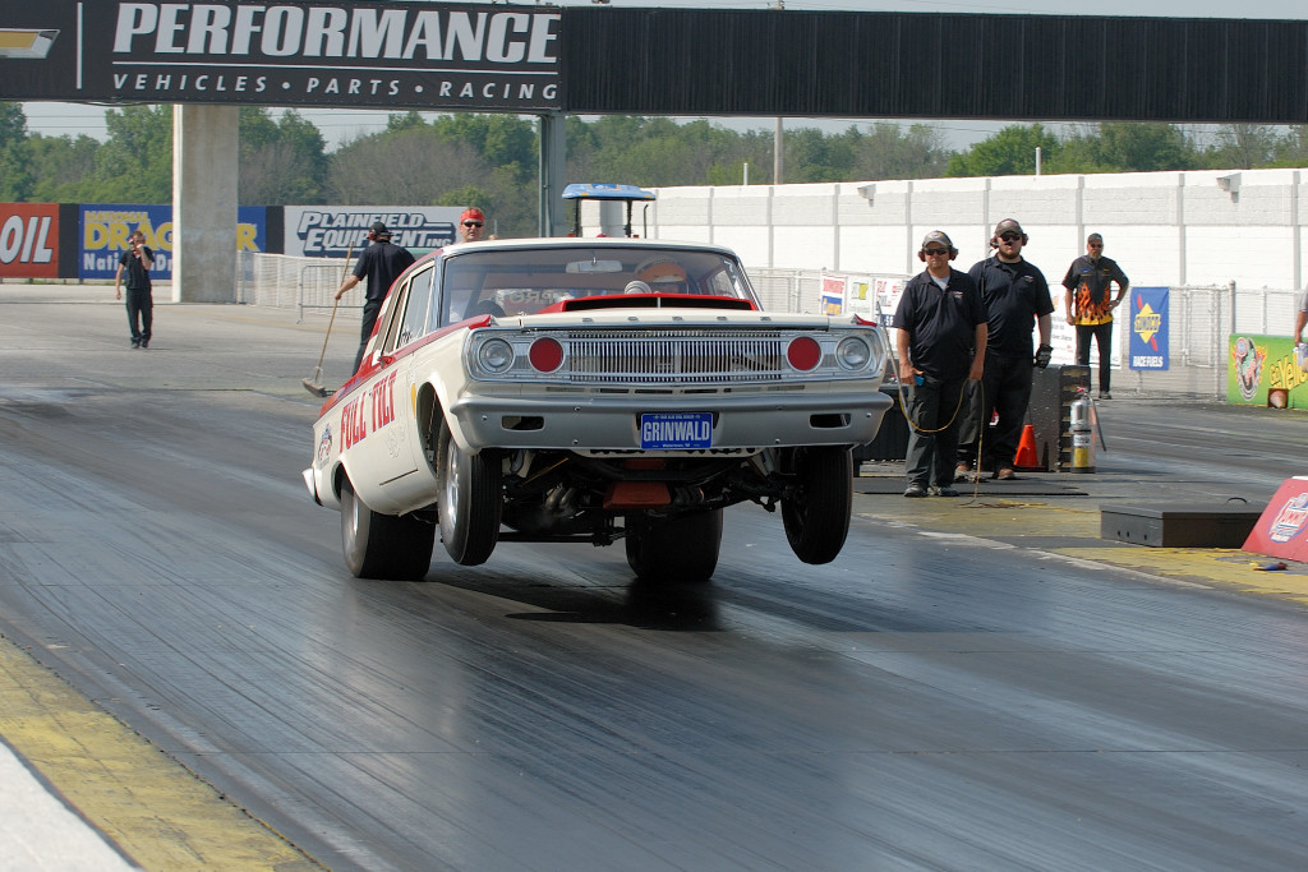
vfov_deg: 11.1
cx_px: 654
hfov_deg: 16.7
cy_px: 436
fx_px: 4469
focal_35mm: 123
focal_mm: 82
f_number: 8
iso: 100
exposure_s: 1/250
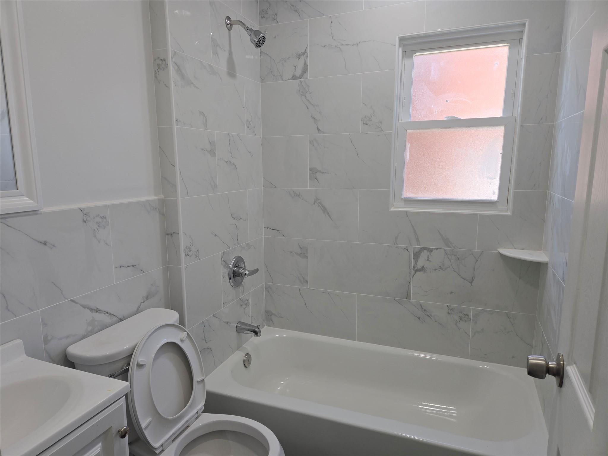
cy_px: 228
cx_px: 304
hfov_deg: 73.9
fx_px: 404
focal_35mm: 23
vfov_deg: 58.9
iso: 50
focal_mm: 5.4
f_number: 1.8
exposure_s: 1/120
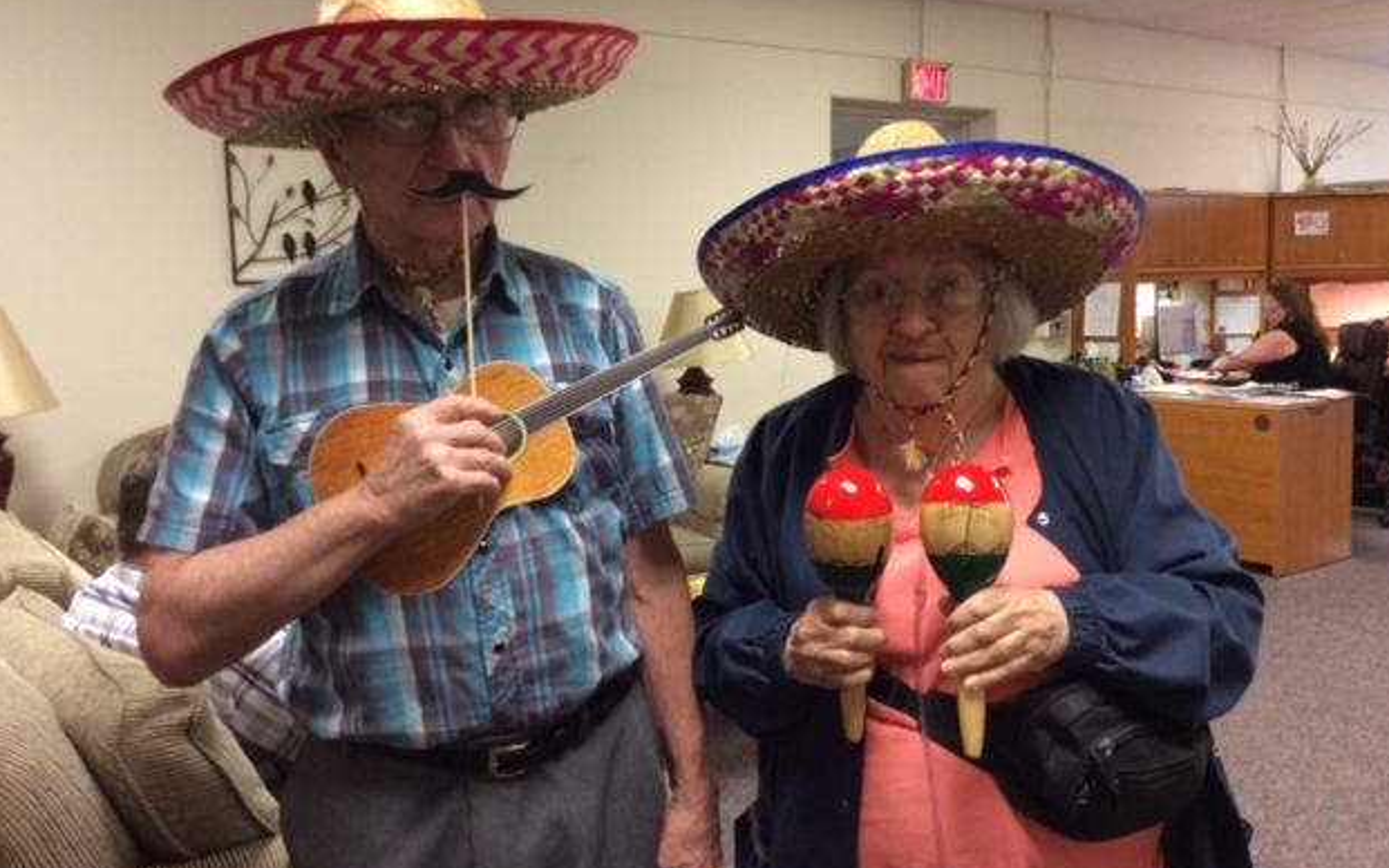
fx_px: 1363
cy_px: 398
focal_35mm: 36
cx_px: 707
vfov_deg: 35.3
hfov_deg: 54.0
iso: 125
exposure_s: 1/24
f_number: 2.4
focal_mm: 3.3
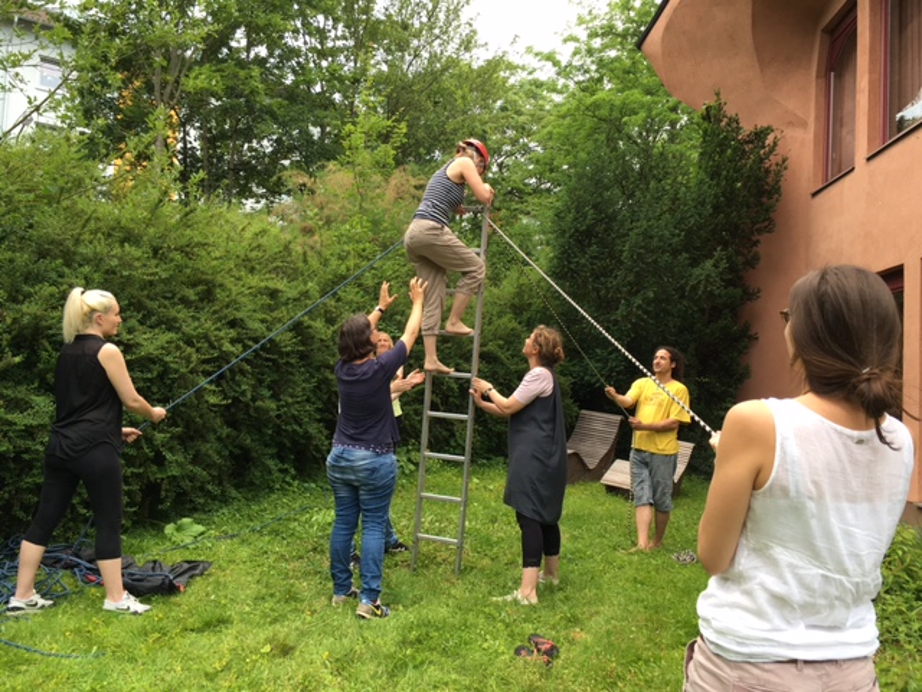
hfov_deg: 61.7
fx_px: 772
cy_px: 346
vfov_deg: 48.2
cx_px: 461
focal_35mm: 29
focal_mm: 4.15
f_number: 2.2
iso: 32
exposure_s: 1/50
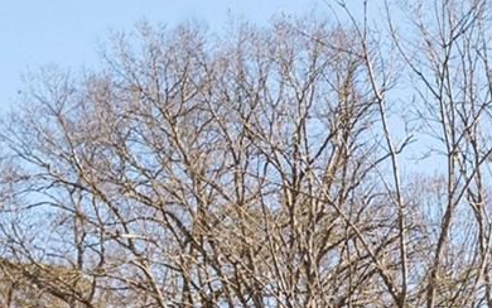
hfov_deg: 10.4
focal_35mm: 187
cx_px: 934
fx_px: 2508
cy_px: 760
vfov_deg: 6.6
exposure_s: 1/800
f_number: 7.1
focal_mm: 35
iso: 320
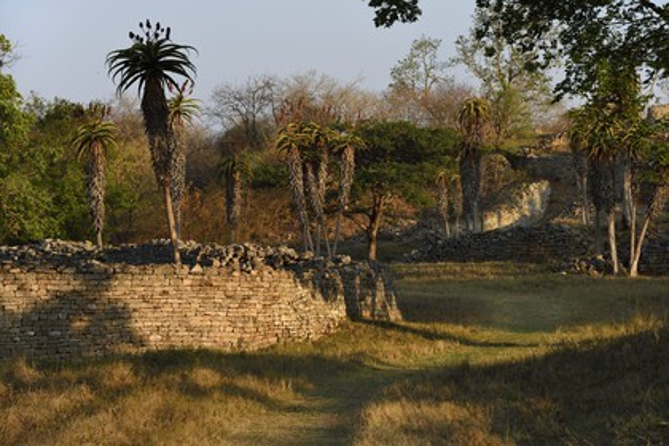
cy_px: 223
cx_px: 334
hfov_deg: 12.5
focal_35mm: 165
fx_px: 3066
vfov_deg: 8.3
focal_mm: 165
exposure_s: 1/250
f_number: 10
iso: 400
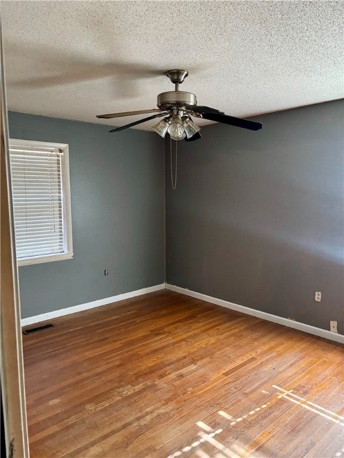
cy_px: 229
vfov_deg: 67.3
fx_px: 345
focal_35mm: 26
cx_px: 172
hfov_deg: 53.1
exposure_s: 1/60
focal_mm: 5.96
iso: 500
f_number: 1.6
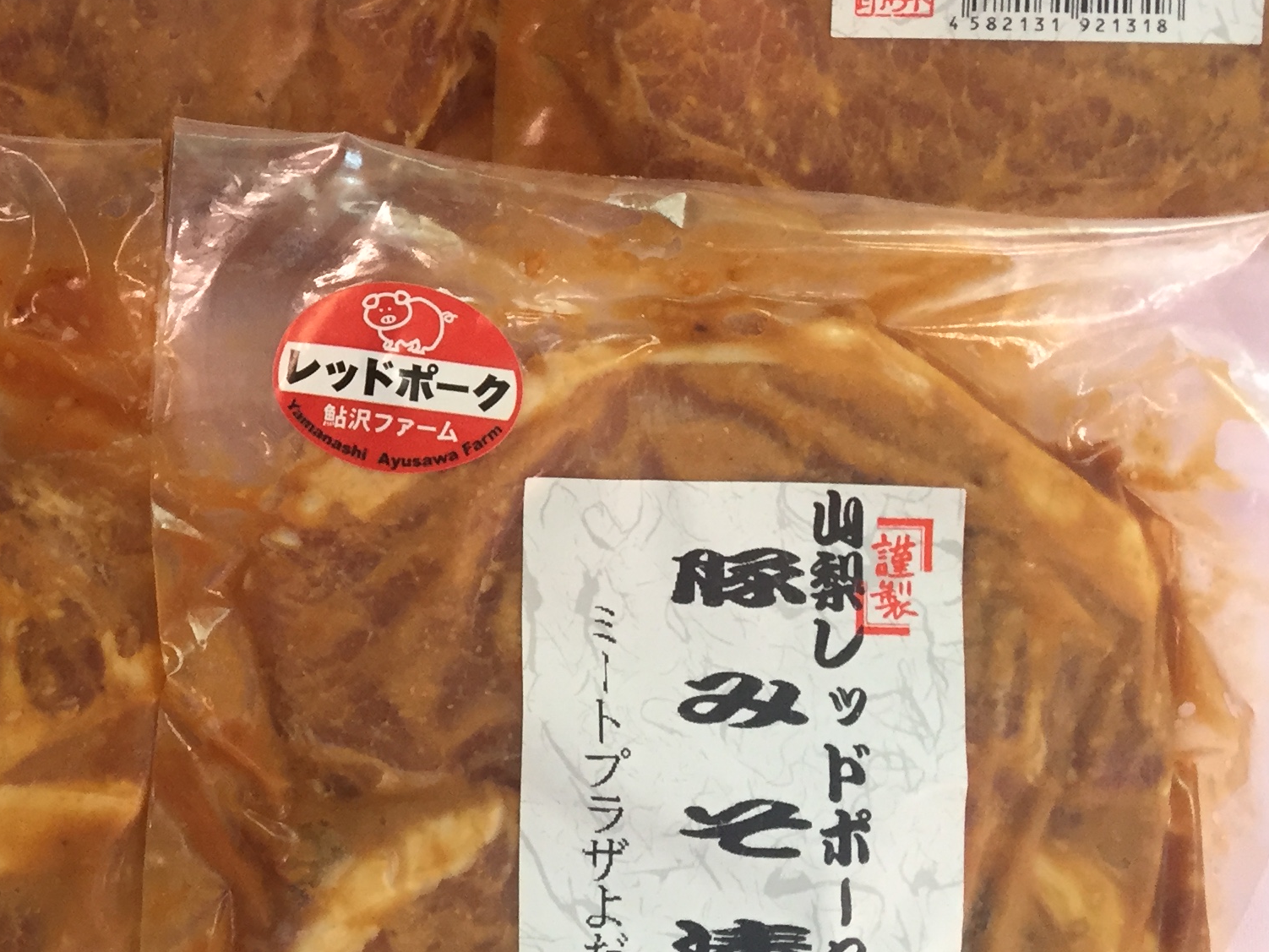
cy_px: 143
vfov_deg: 22.8
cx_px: 117
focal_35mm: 63
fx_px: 2310
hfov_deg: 29.4
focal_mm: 4.15
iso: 100
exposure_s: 1/30
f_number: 2.2
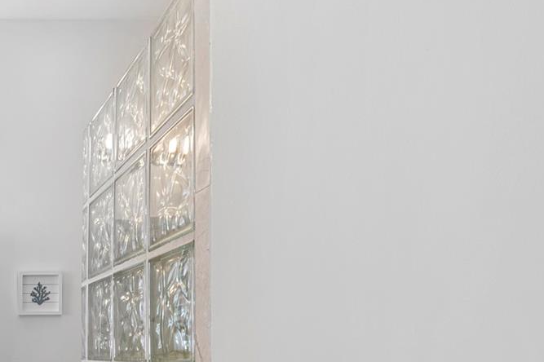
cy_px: 327
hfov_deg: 41.4
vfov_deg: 34.7
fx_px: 544
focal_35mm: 36
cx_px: -65
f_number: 8
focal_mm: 10
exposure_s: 1/3
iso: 100
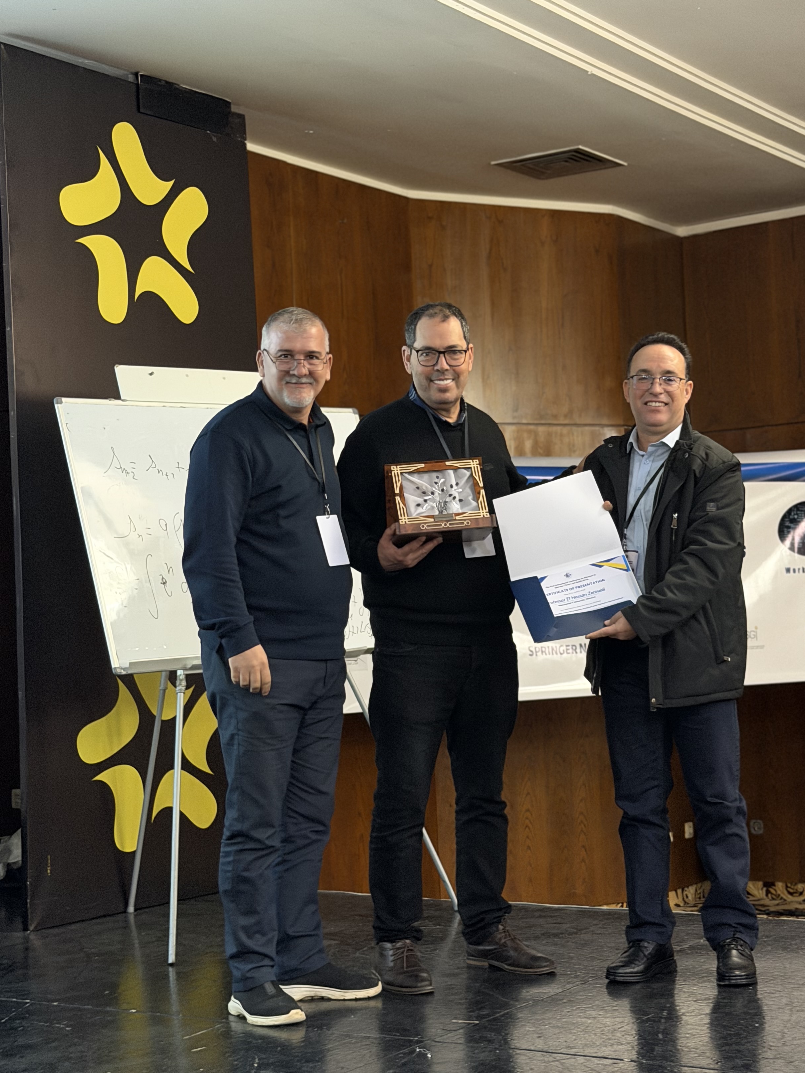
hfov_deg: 24.4
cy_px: 572
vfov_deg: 32.2
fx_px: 1861
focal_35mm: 60
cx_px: 459
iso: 640
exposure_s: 1/25
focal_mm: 6.76
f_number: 1.78
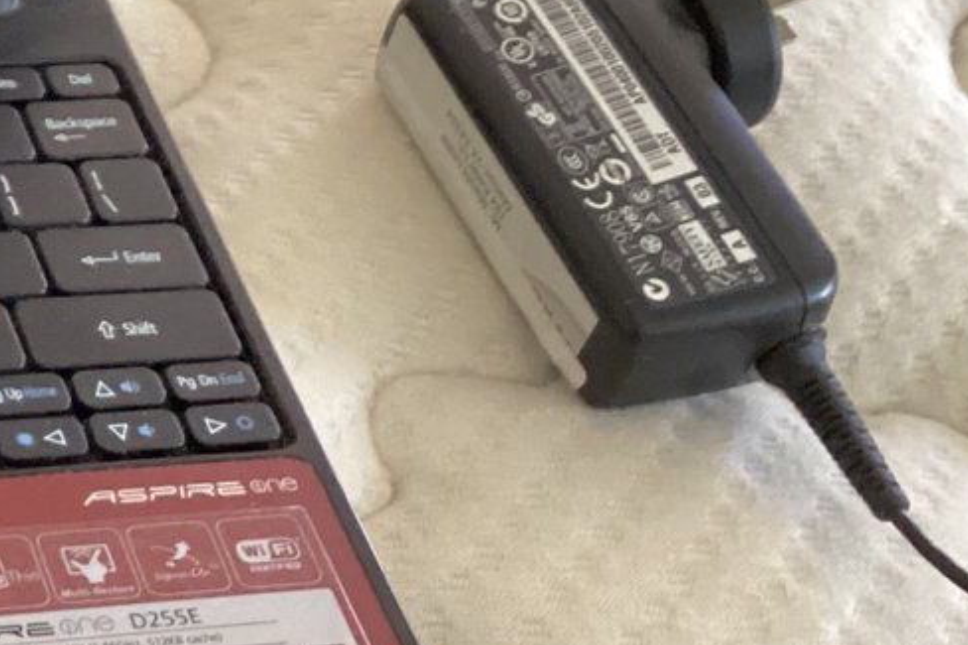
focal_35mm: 100
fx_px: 2688
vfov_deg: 13.6
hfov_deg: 18.9
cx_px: -299
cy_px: 150
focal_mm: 3.3
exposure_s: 1/40
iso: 320
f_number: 2.4
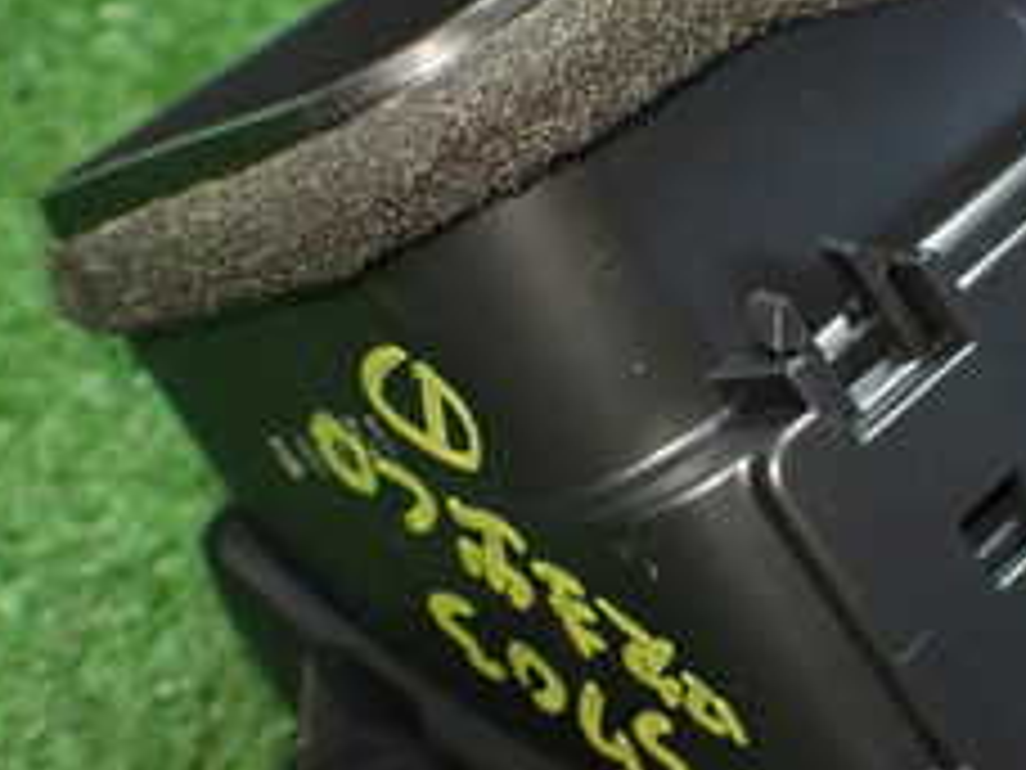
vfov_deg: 18.7
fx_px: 2342
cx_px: 783
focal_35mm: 79
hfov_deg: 24.4
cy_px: 383
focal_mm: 5.4
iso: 800
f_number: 2.3
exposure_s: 1/100
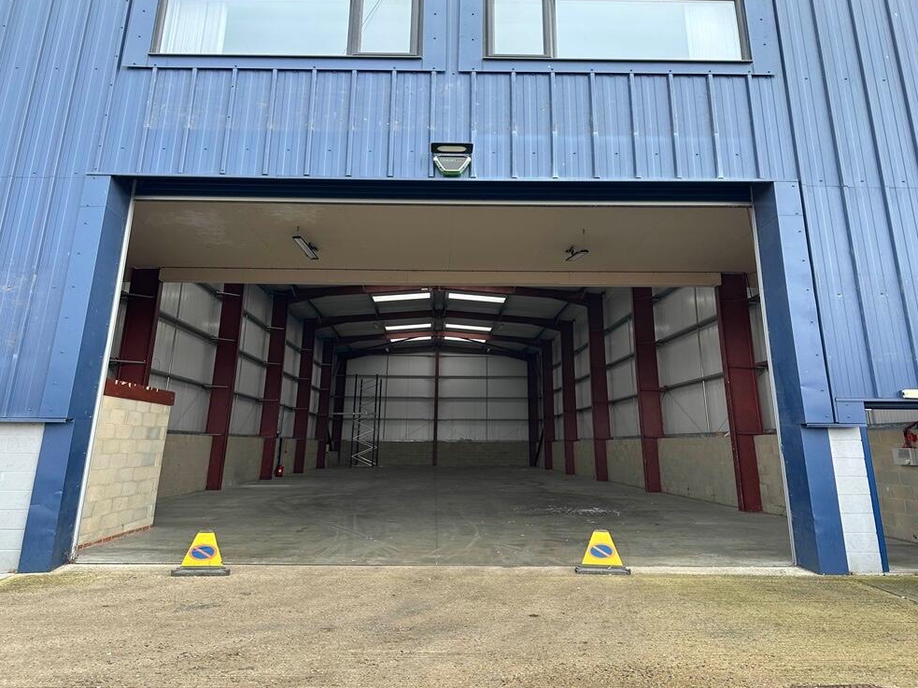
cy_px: 331
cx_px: 449
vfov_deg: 54.9
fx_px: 663
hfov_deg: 69.4
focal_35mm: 25
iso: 64
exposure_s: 1/127
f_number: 1.78
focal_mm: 6.86
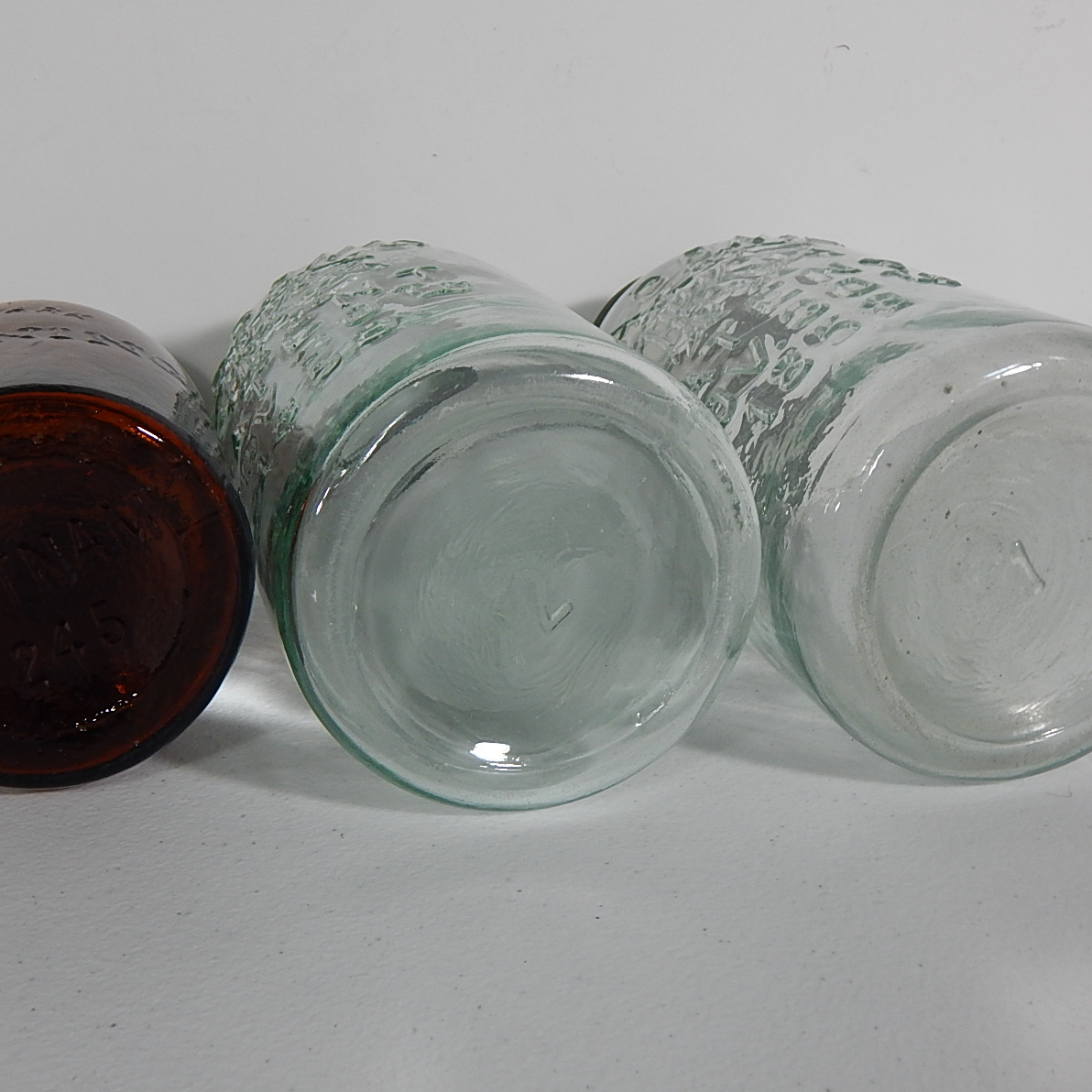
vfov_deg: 33.4
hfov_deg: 33.4
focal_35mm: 51
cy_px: 547
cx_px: 523
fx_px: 1820
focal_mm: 7.7
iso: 180
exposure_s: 1/30
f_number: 3.6
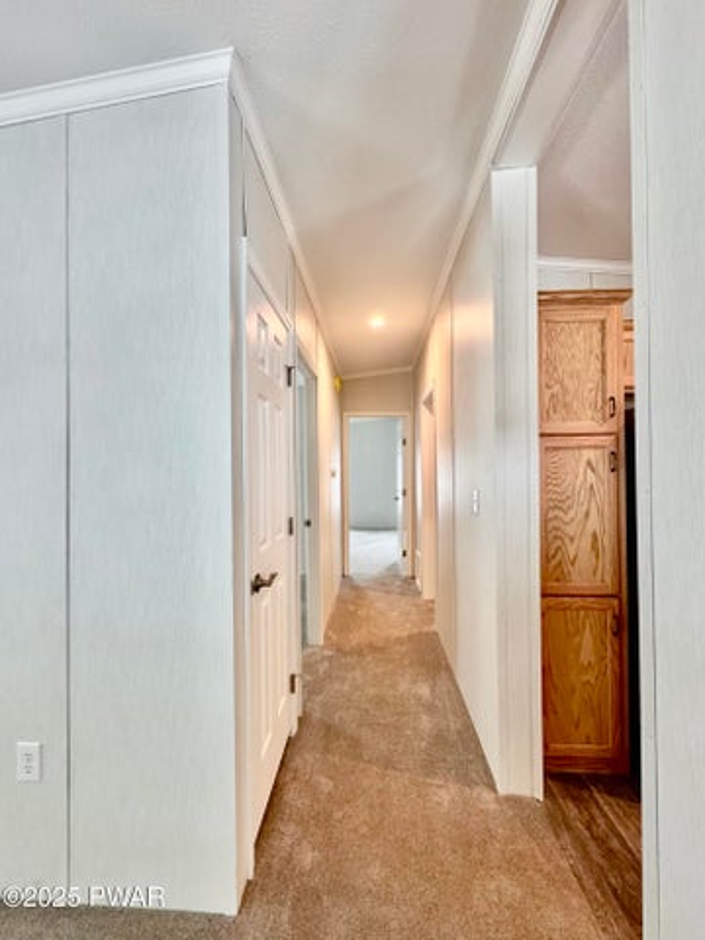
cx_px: 352
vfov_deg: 102.1
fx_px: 380
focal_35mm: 14
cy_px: 470
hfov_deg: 85.7
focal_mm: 2.22
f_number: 2.2
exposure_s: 1/120
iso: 250
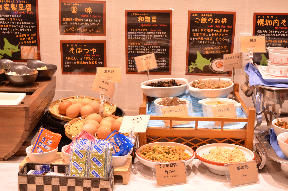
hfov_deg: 33.5
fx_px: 479
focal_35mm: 60
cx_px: 144
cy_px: 96
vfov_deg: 22.5
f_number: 6.3
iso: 400
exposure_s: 1/10
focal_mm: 40
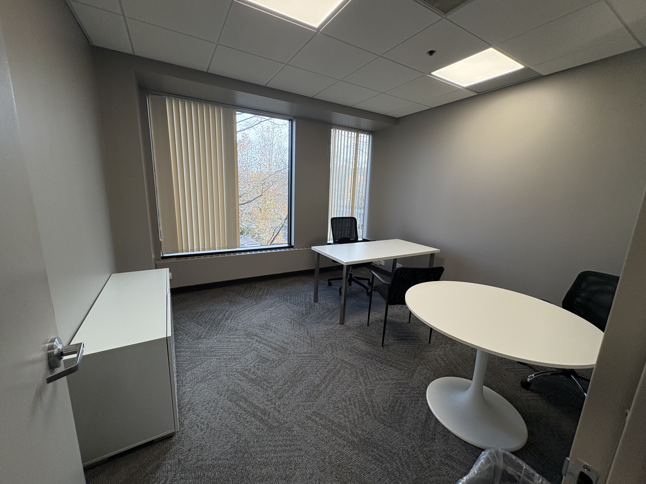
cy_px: 242
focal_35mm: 14
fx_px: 261
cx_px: 323
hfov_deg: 102.1
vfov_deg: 85.7
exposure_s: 1/120
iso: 125
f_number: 2.2
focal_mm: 2.22
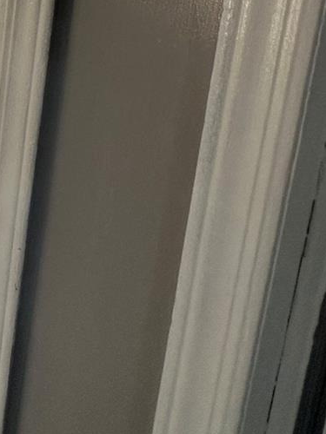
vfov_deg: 31.2
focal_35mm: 43
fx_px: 540
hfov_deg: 25.6
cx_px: -158
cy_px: -161
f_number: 2.2
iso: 80
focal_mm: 2.22
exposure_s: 1/99
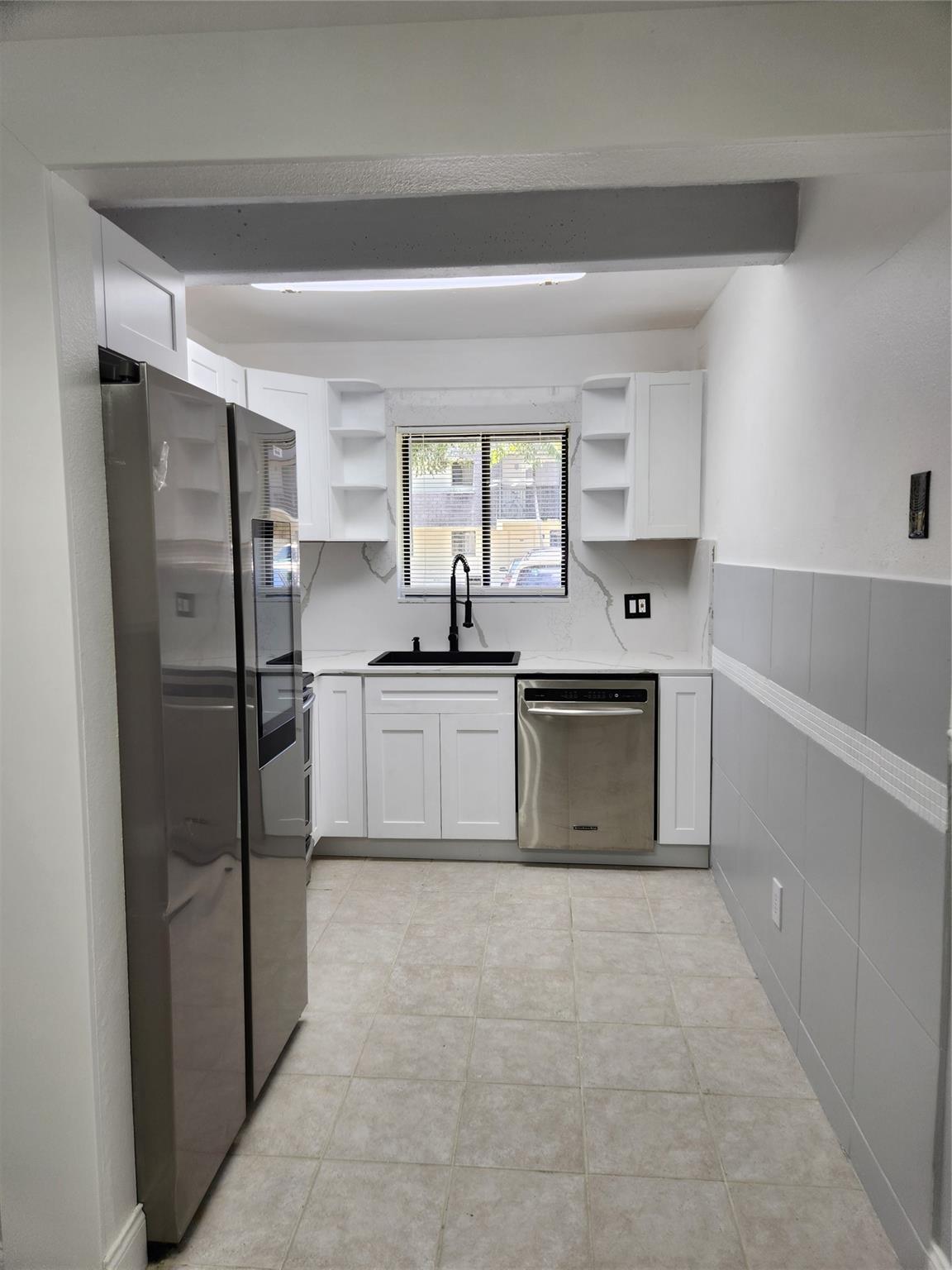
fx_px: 843
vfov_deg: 73.9
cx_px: 476
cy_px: 635
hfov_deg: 58.9
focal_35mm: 23
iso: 50
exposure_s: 1/120
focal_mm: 5.4
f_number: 1.8
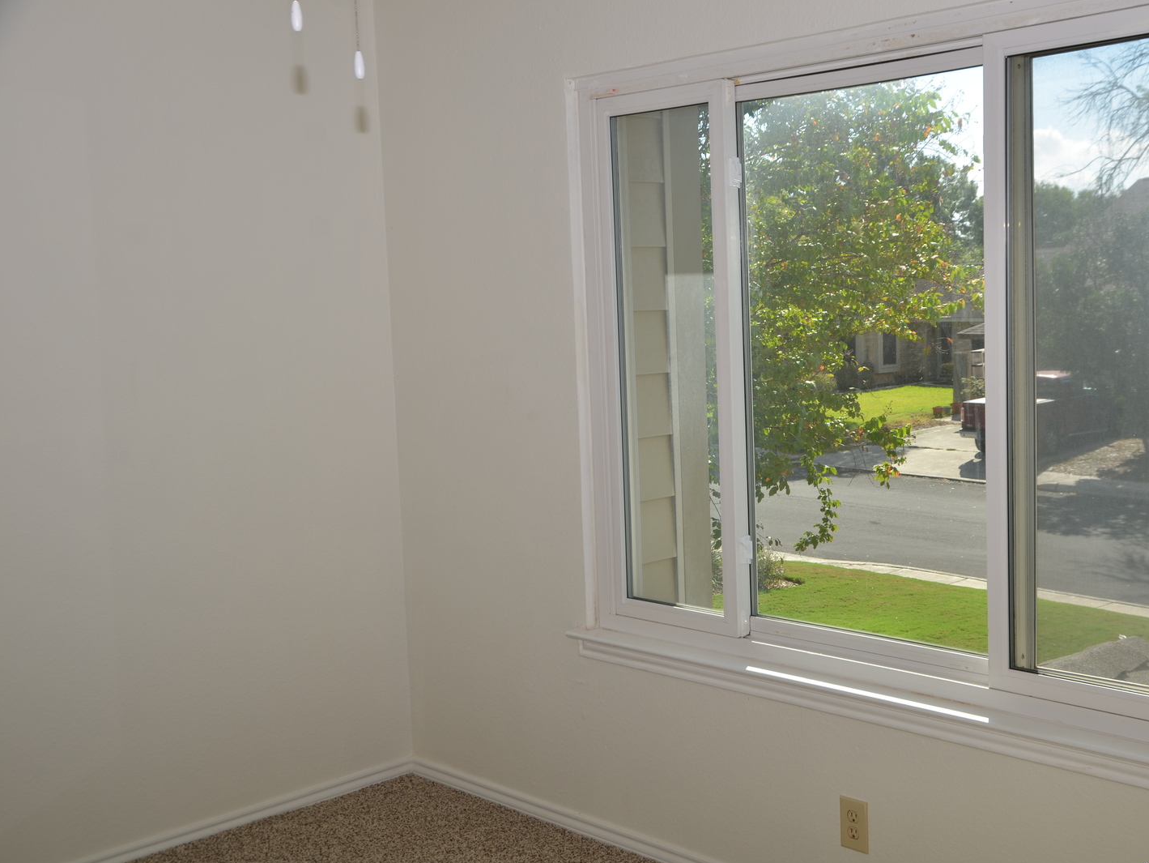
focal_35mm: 43
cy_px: 436
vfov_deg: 33.6
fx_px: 1428
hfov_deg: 43.7
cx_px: 658
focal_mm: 26
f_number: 6.3
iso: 100
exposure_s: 1/160
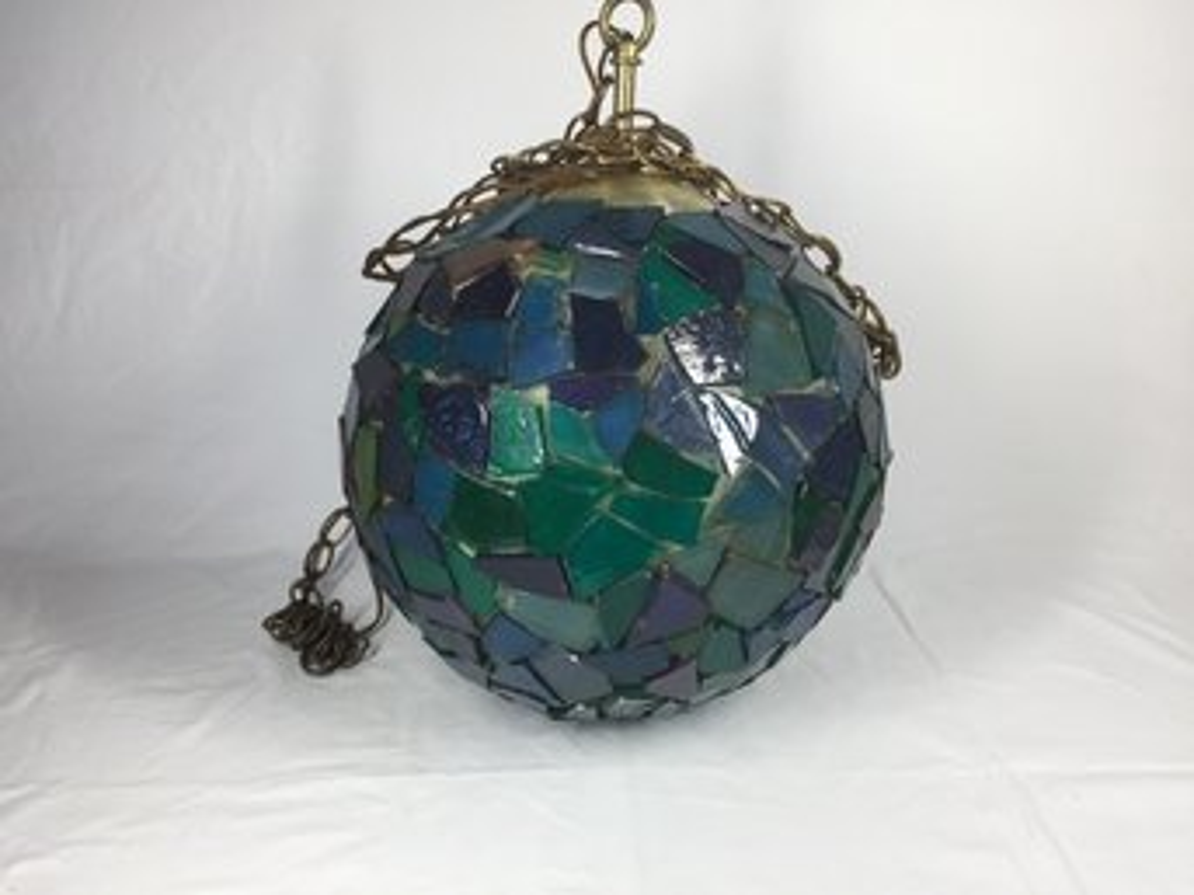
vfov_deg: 48.2
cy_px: 448
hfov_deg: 61.7
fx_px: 1000
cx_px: 597
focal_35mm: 29
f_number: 2.2
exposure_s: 1/120
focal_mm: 4.15
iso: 40
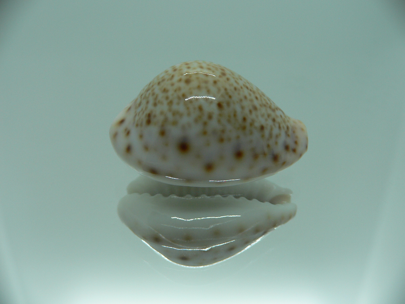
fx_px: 409
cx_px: 202
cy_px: 152
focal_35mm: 35
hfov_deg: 52.6
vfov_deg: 40.7
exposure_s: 1/80
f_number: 2.8
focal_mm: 4.6
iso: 80
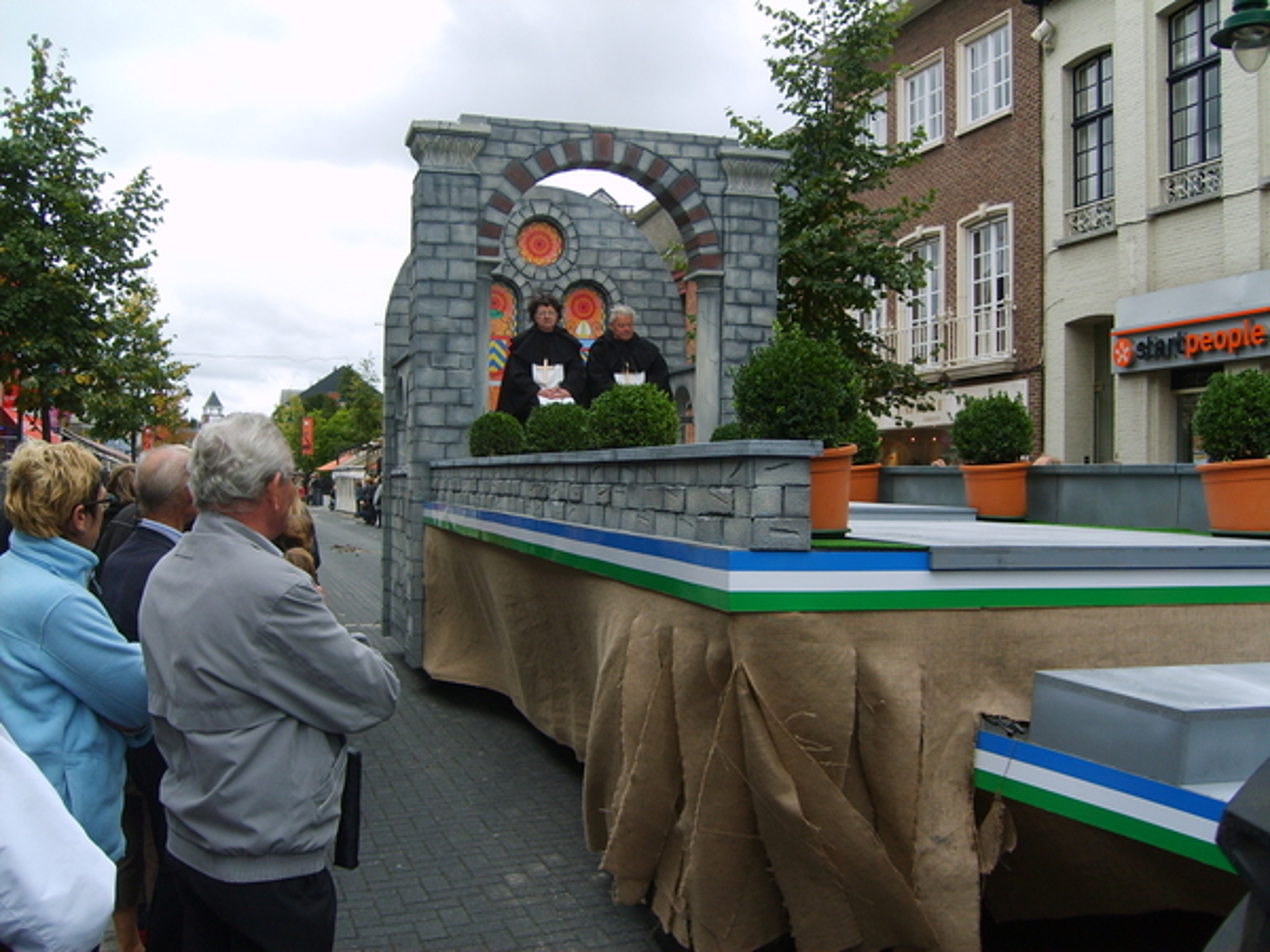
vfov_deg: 40.7
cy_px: 476
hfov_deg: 52.6
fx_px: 1284
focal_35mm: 35
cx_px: 635
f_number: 2.8
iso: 50
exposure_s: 1/350
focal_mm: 5.8
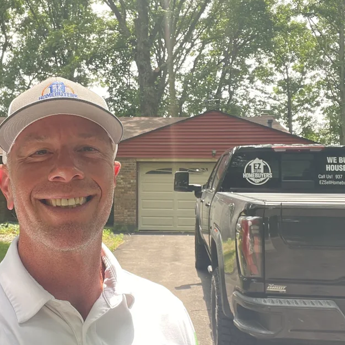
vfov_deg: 42.8
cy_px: 176
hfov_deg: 42.7
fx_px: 440
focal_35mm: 39
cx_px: 141
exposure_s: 1/122
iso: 25
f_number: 2.2
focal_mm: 2.71
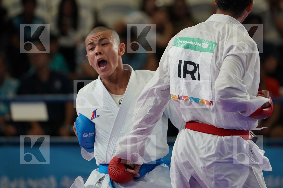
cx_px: 142
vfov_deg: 4.6
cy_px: 94
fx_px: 2358
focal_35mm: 300
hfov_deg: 6.9
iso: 1000
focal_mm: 200
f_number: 2.8
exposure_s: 1/1000
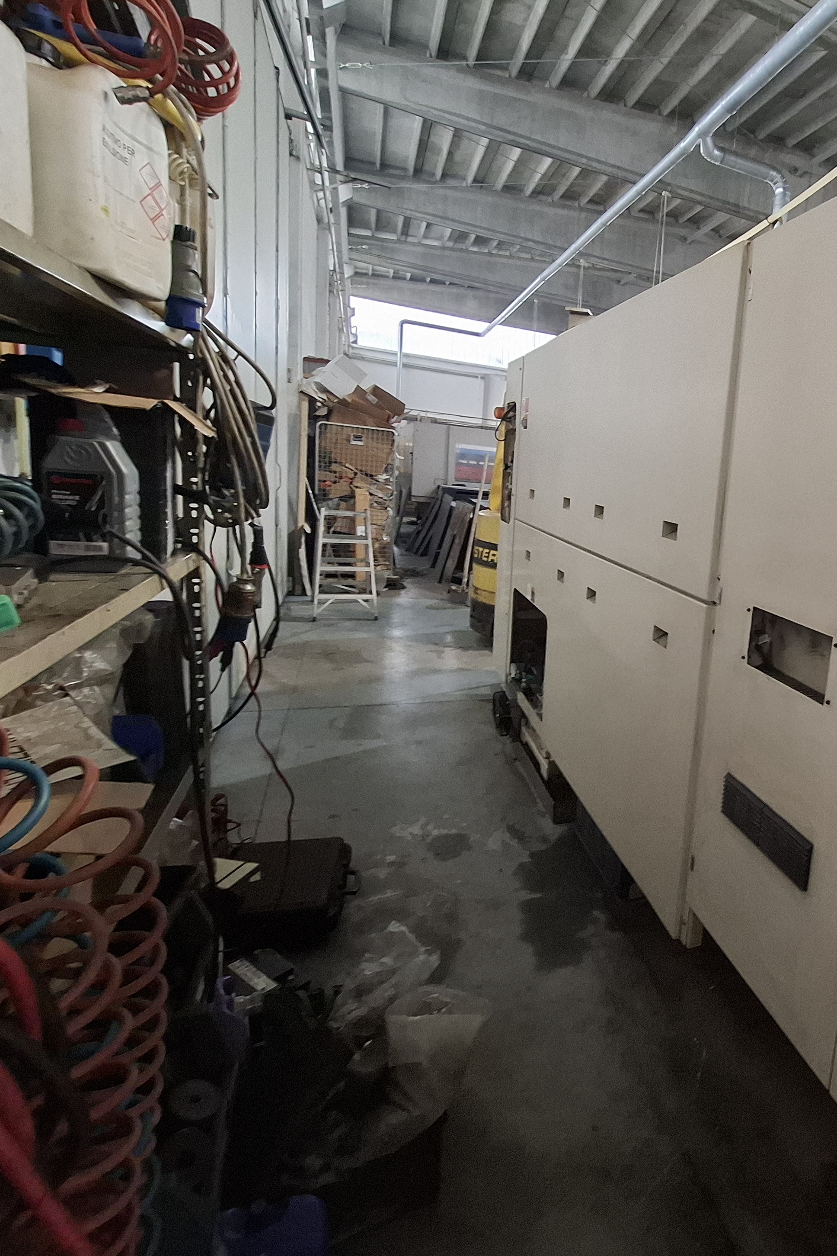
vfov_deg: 86.9
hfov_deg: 57.4
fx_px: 662
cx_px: 719
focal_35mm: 19
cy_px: 606
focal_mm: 1.74
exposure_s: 1/25
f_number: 2.2
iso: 200
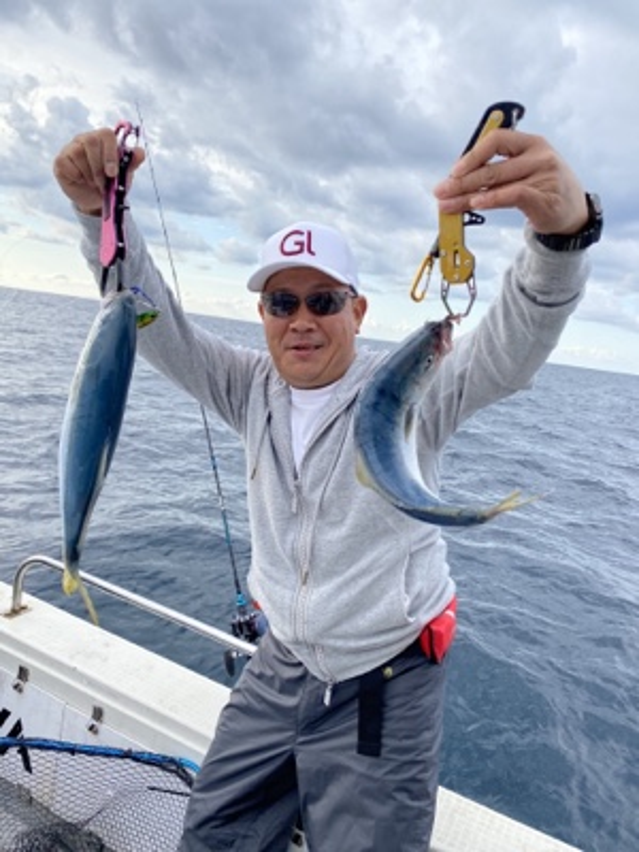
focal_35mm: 26
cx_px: 320
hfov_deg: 53.1
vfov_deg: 67.3
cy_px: 426
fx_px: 640
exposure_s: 1/1232
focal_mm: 4.25
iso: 32
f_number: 1.8
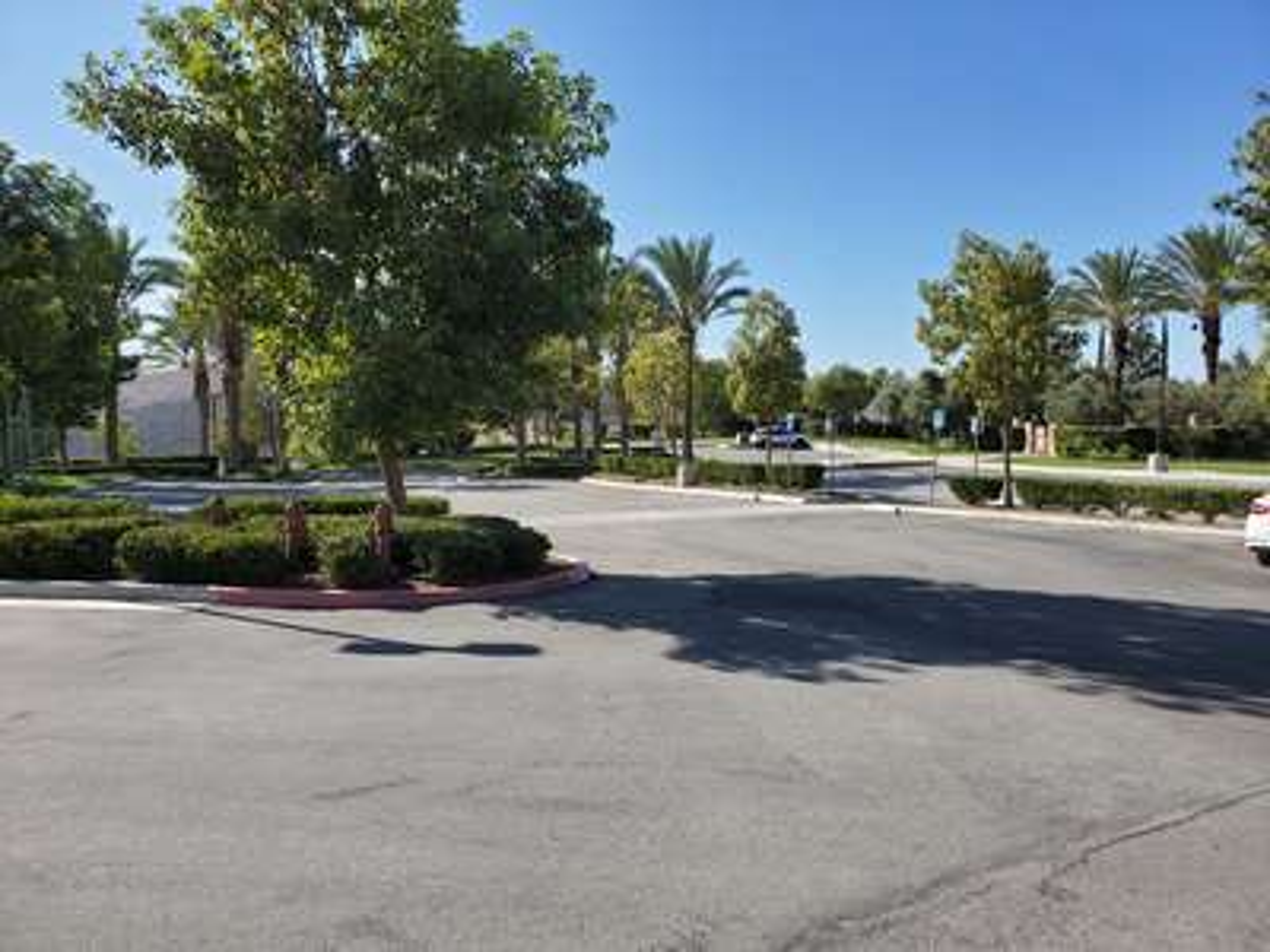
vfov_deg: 53.1
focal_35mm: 26
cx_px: 635
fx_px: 954
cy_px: 476
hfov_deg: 67.3
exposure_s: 1/1108
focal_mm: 4.3
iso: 50
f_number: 2.4
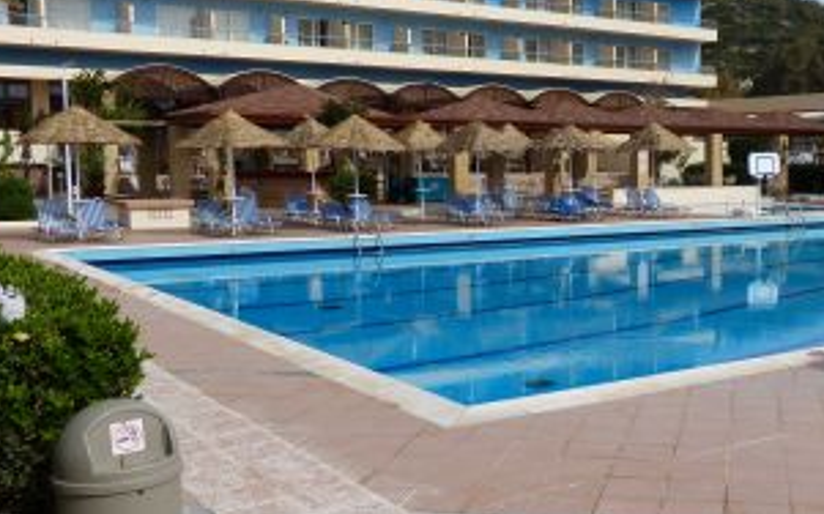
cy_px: 253
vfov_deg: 29.2
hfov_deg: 43.5
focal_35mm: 44
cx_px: 641
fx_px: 988
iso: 100
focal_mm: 4.5
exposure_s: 1/1000
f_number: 4
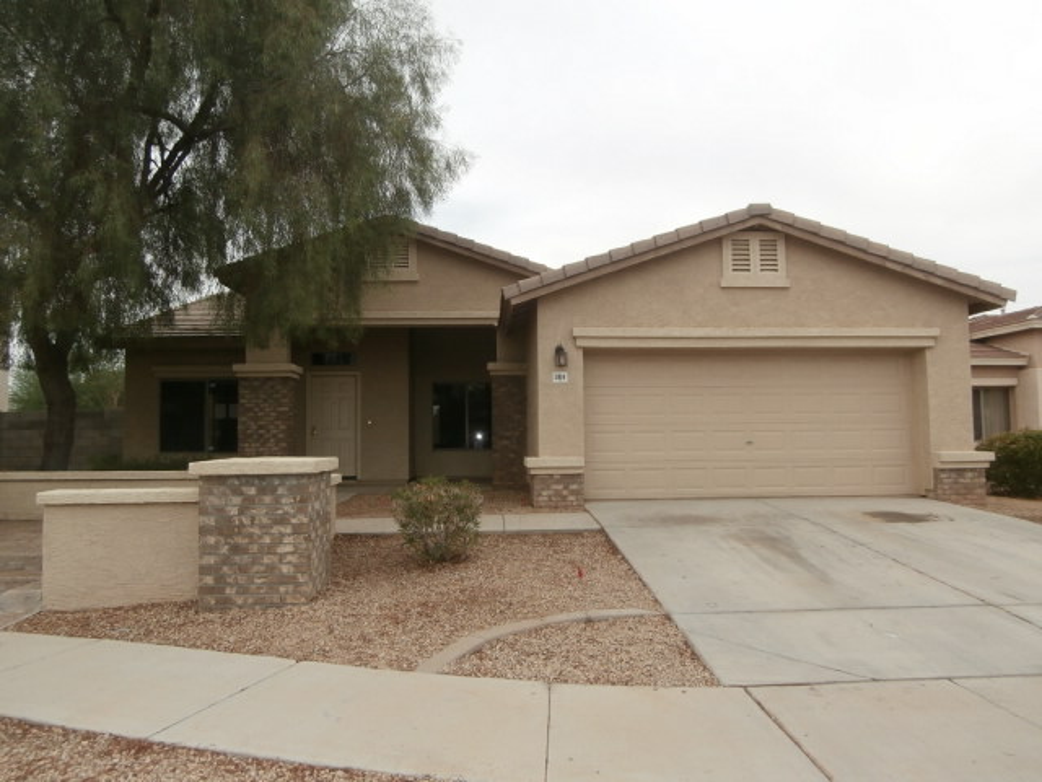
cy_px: 391
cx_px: 521
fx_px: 722
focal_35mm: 24
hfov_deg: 71.6
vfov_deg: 56.8
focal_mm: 4.2
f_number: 3
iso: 100
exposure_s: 1/1250
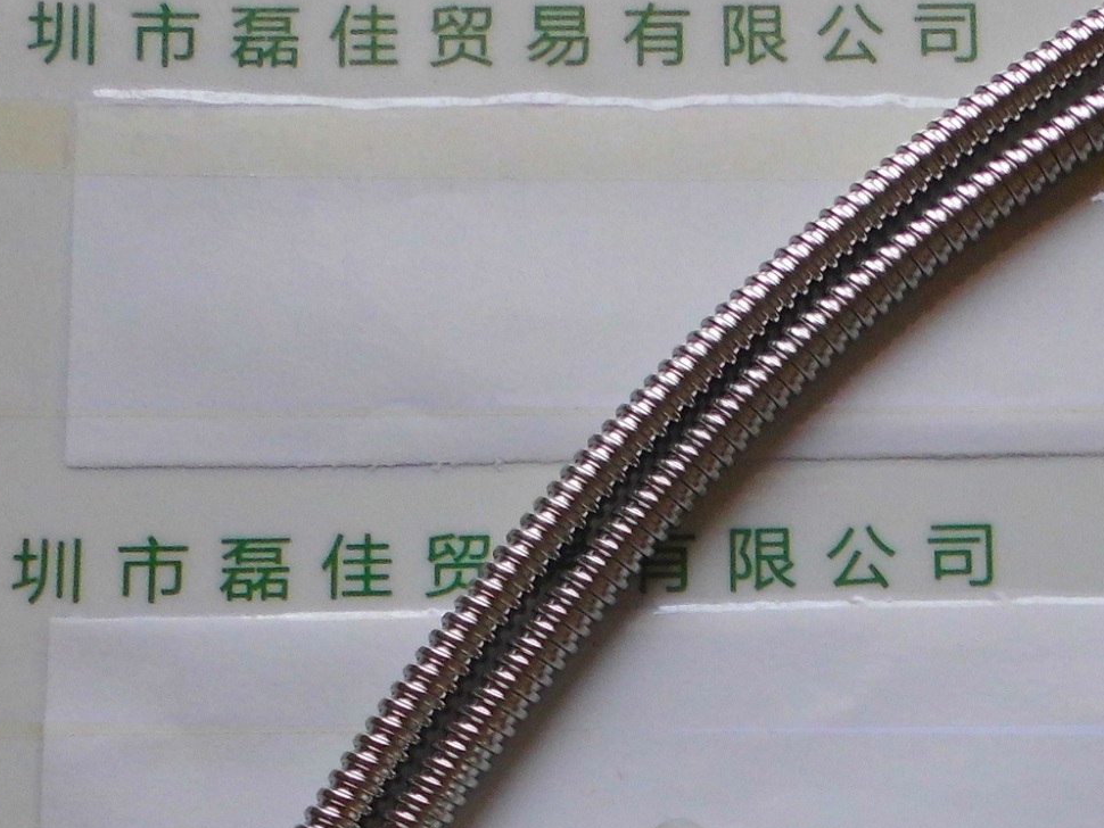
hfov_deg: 27.6
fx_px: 2137
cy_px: 1006
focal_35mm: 67
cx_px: 1060
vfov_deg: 20.5
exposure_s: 1/60
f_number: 3.2
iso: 100
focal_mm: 4.6
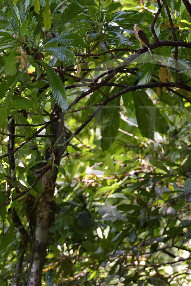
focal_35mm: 312
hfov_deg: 4.4
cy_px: 141
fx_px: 2483
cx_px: 143
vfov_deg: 6.6
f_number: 4.5
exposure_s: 1/160
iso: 800
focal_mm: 200
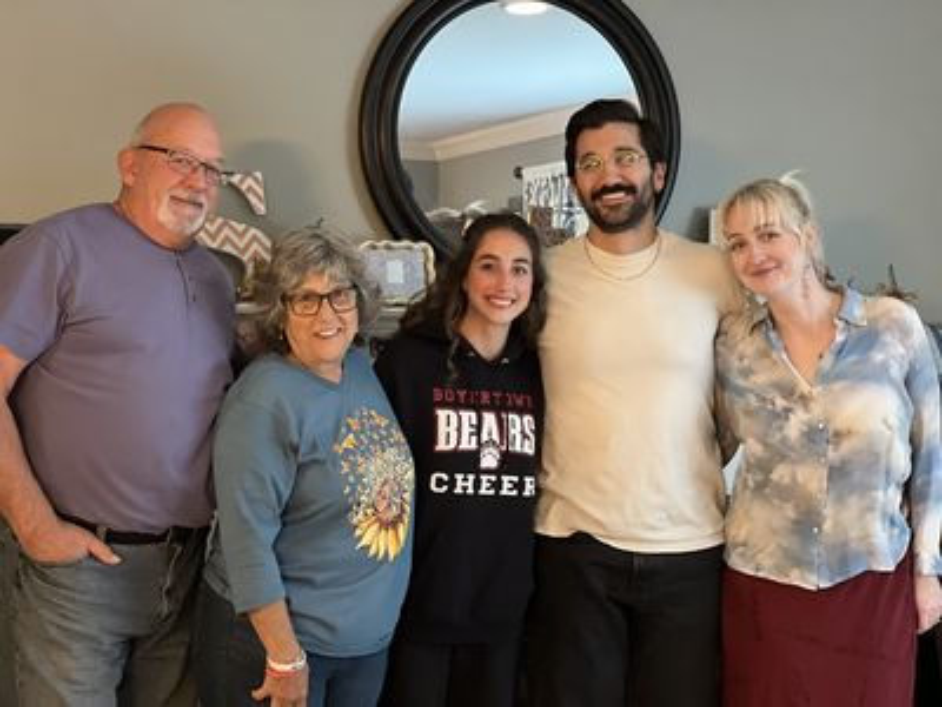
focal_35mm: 77
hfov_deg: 25.3
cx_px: 471
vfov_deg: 19.1
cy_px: 354
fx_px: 2095
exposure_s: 1/15
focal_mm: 9
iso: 1000
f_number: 2.8
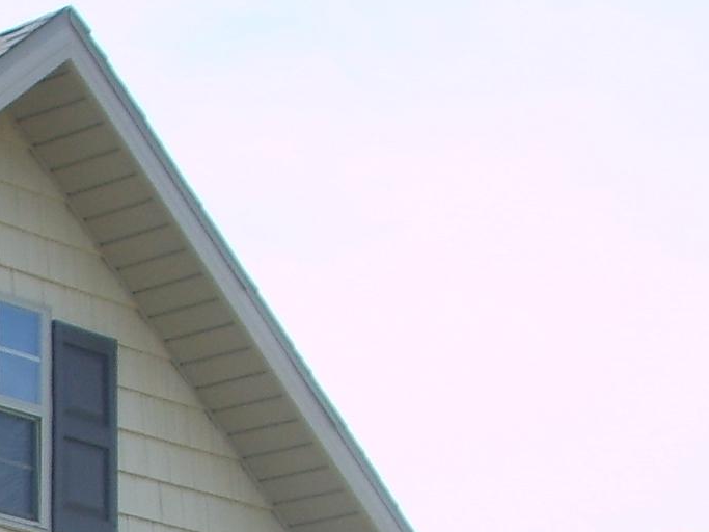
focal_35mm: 148
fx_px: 3031
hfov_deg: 12.4
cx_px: -501
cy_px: 885
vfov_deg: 9.6
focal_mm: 6.6
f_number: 3.5
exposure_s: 1/350
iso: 50
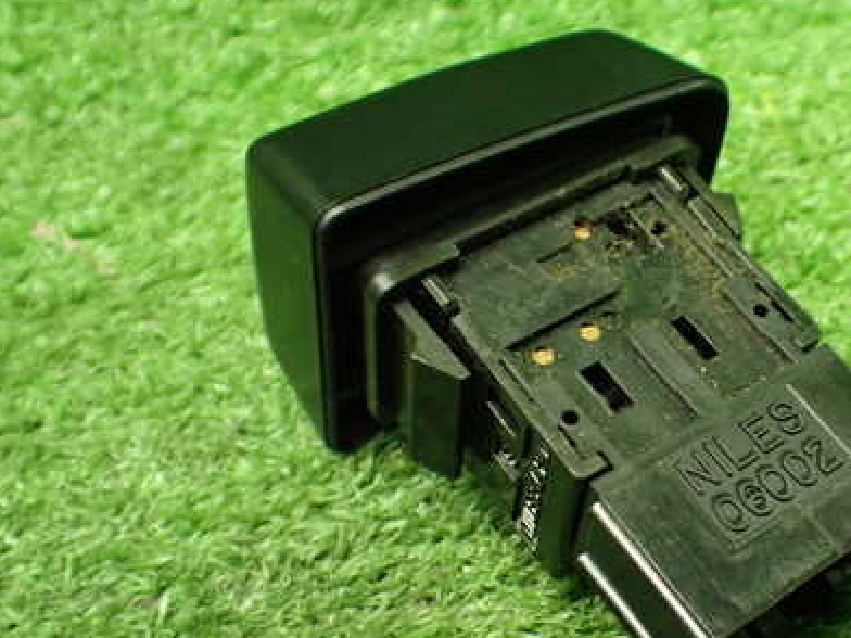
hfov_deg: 38.0
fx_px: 1205
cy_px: 386
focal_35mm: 49
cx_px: 636
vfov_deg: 29.6
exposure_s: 1/50
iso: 800
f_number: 2.4
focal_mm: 5.79
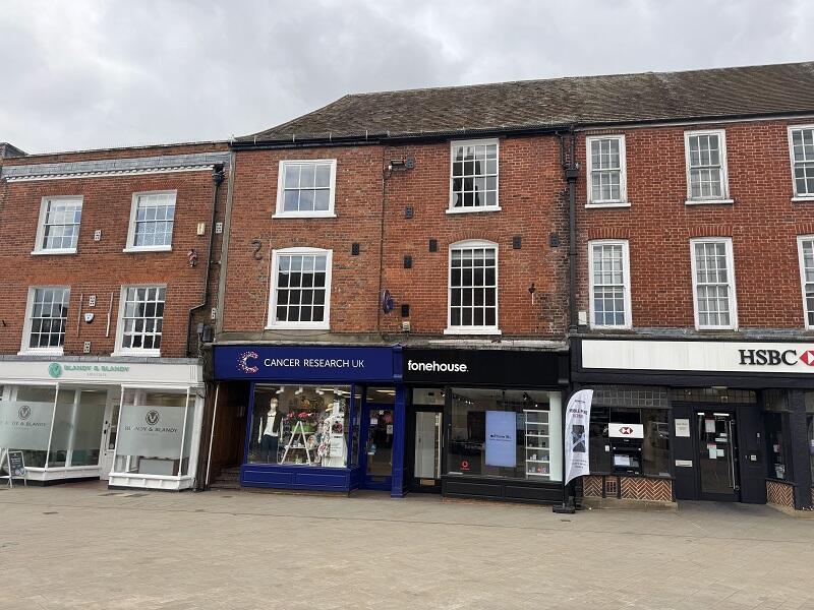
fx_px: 564
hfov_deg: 71.6
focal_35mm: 24
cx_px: 407
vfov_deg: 56.8
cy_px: 305
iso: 80
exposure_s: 1/842
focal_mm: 6.76
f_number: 1.78
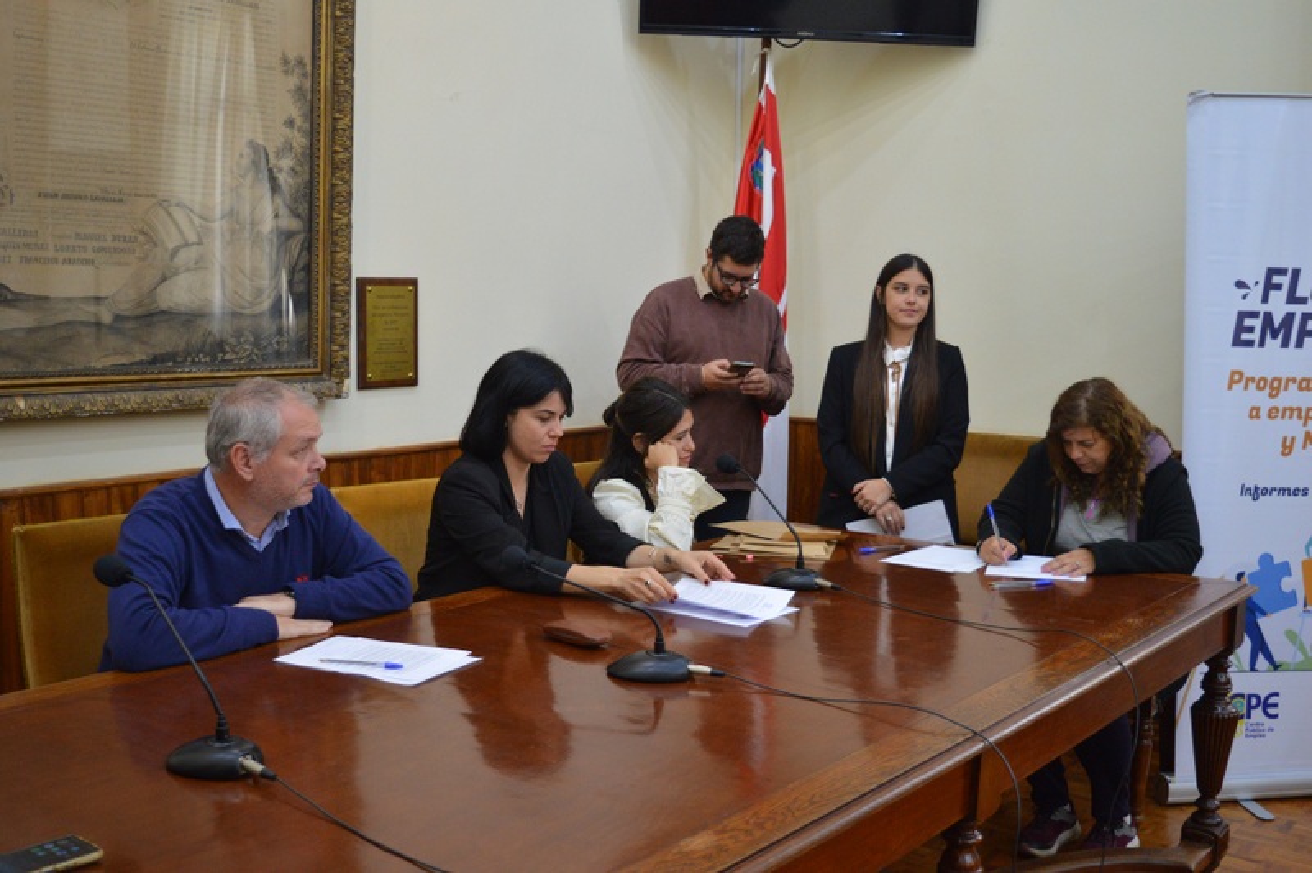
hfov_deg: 49.6
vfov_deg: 34.2
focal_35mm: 39
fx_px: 1420
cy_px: 436
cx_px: 656
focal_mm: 26
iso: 900
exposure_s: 1/60
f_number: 4
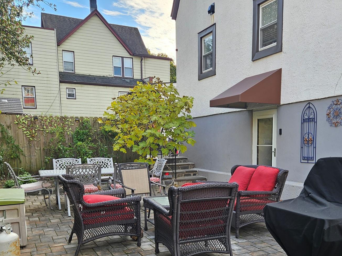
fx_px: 356
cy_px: 183
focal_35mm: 36
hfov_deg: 51.1
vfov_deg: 38.9
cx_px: 201
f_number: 1.8
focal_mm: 5.4
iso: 25
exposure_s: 1/191
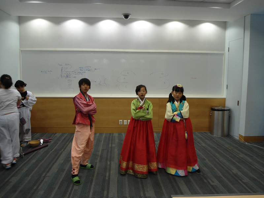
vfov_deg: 53.1
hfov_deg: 67.3
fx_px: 198
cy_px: 99
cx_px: 132
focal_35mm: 26
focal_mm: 4.7
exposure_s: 1/30
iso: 100
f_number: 2.8
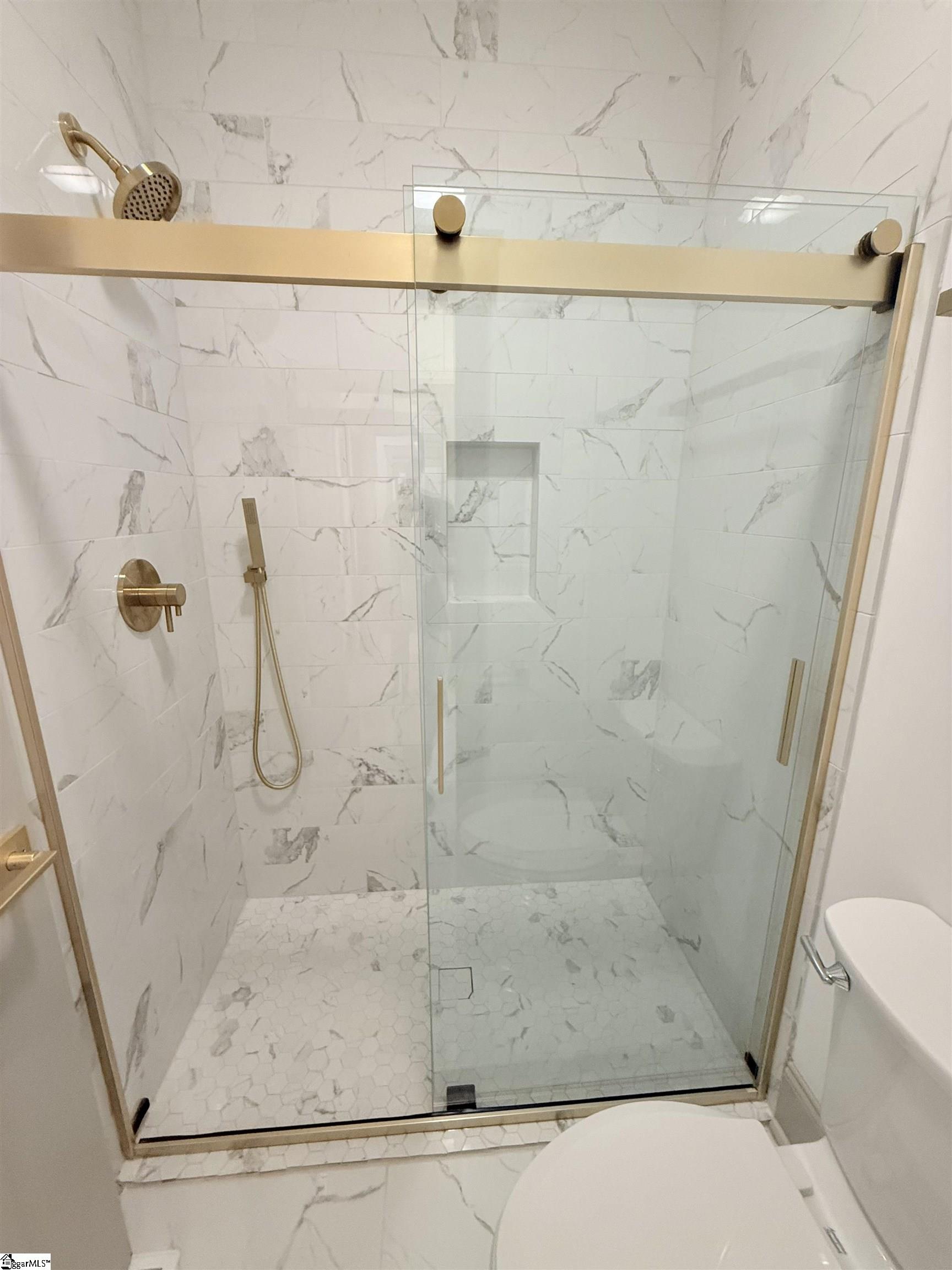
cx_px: 476
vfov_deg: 102.1
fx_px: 513
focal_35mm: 14
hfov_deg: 85.7
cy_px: 635
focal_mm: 2.22
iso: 320
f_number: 2.2
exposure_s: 1/60
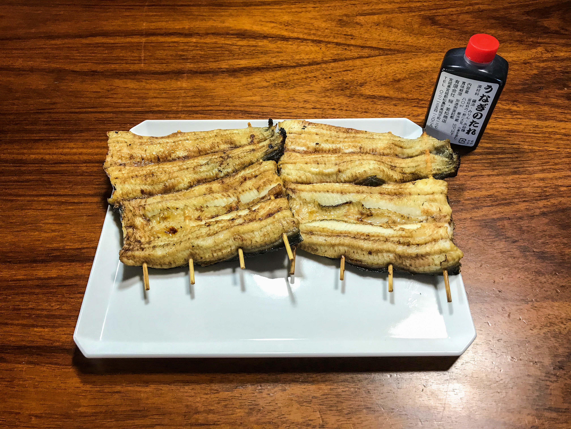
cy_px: 214
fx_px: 462
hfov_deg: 63.4
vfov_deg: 49.7
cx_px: 286
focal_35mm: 28
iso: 25
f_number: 1.8
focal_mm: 3.99
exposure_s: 1/33
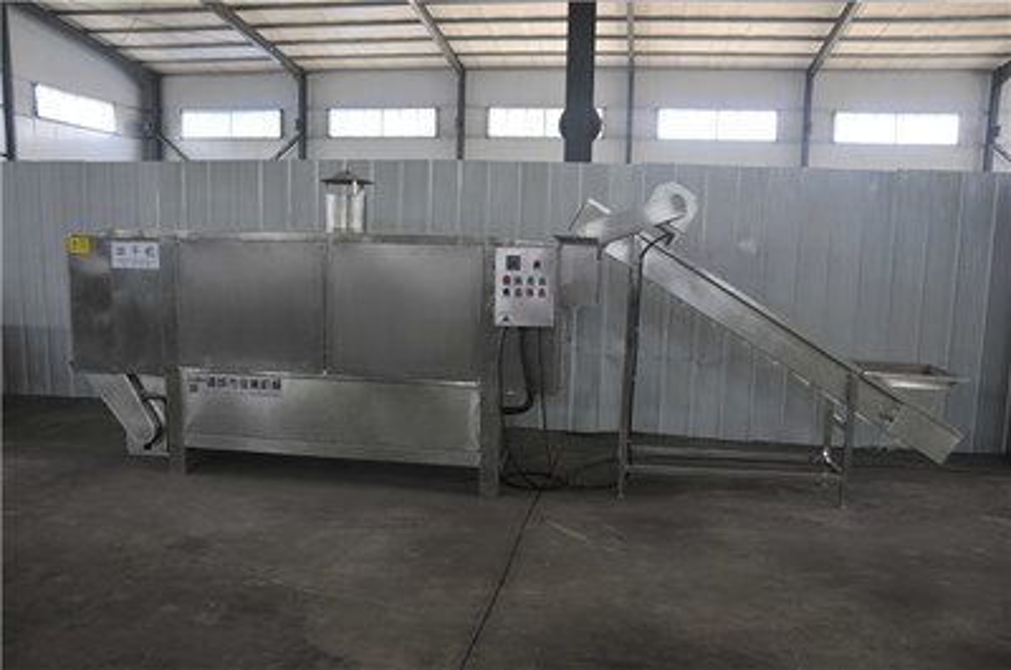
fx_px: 841
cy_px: 335
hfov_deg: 62.0
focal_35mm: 30
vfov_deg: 43.4
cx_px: 506
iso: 200
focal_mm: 20
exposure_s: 1/60
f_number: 4
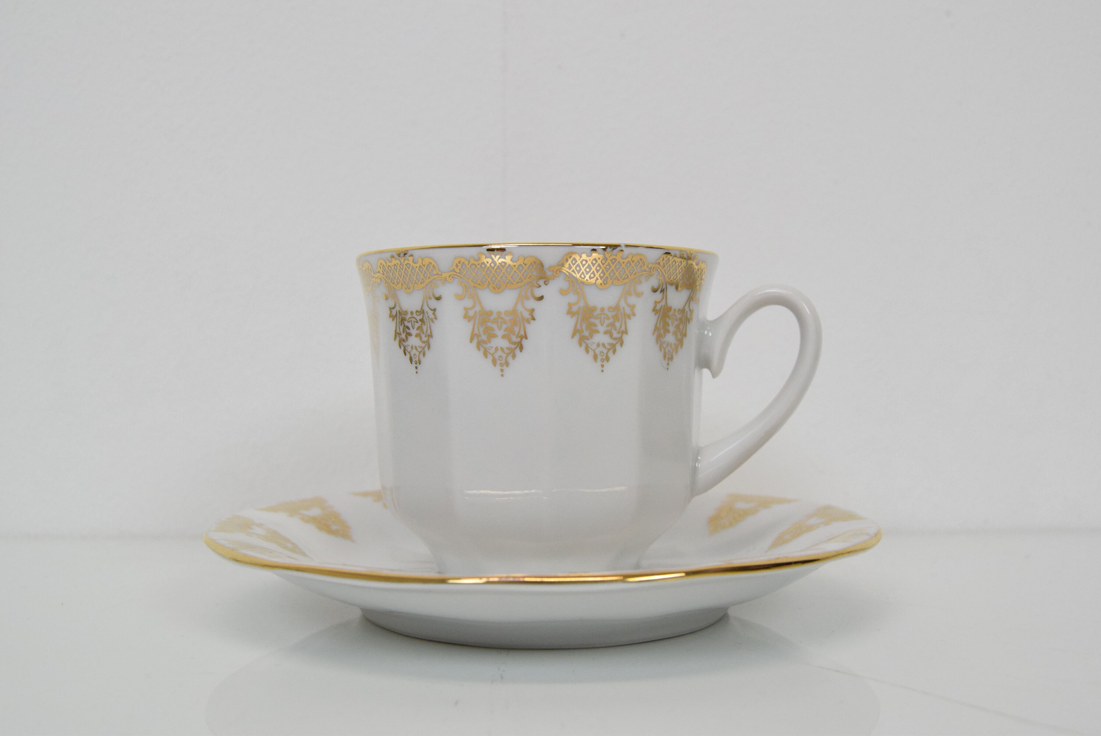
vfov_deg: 31.9
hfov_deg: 46.4
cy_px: 368
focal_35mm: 42
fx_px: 1285
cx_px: 550
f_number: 8
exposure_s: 1/250
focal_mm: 28
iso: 1600
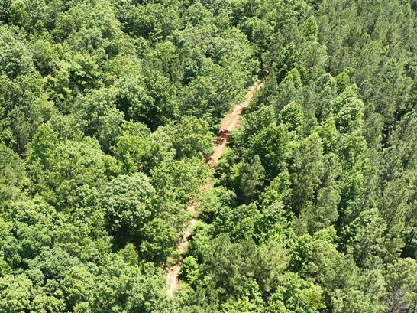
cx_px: 70
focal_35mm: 45
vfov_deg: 32.1
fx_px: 542
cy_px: 170
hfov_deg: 40.0
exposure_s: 1/100
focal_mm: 12.29
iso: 100
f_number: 2.8
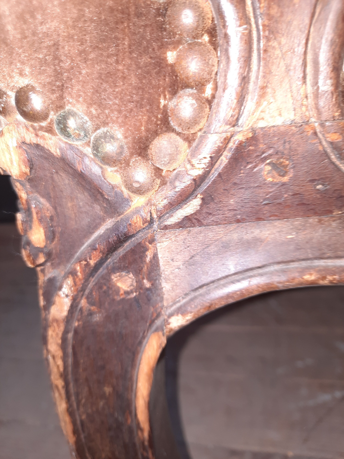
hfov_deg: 54.9
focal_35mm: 25
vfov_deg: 69.4
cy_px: 230
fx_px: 331
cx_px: 172
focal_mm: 4.6
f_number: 2
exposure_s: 1/25
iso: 640
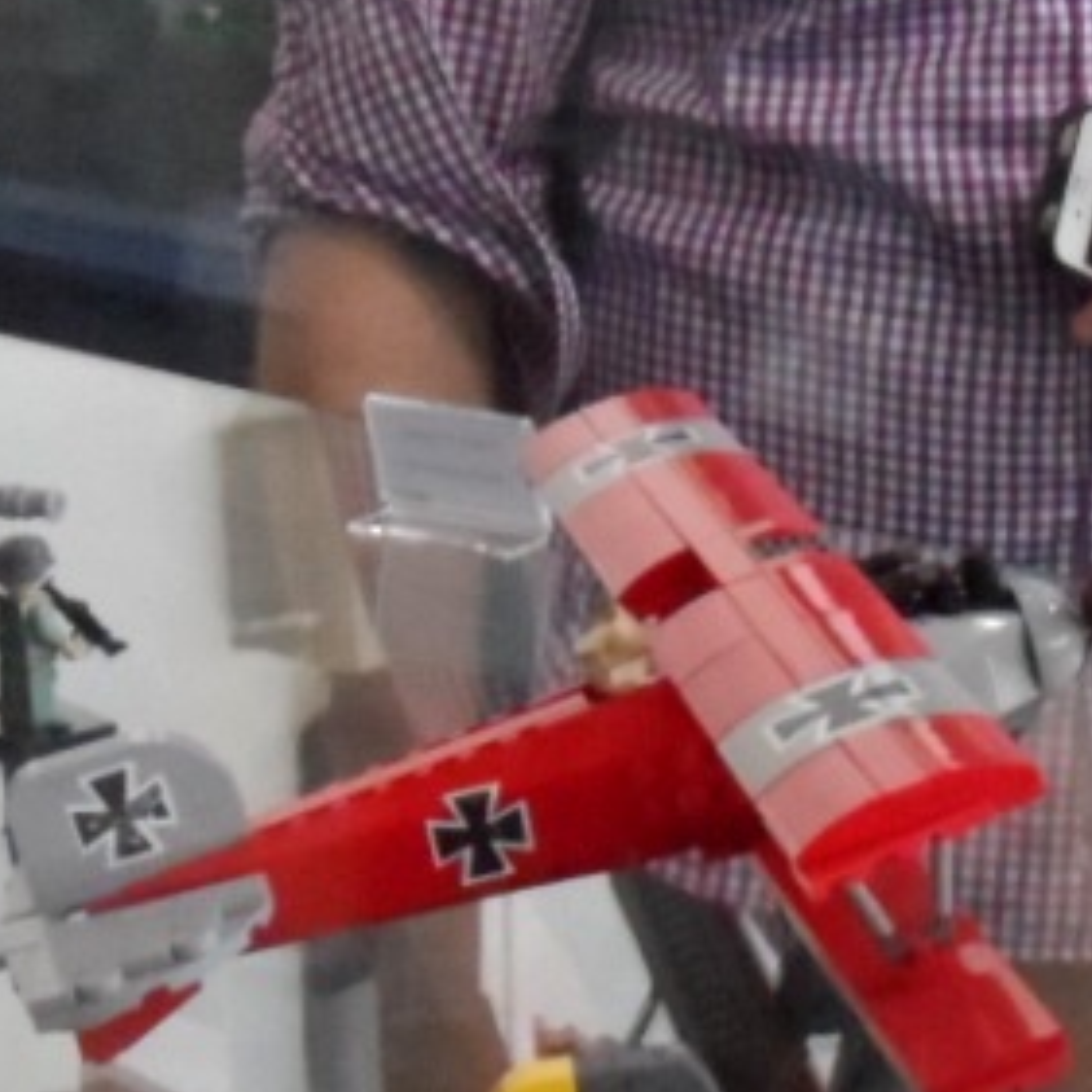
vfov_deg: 13.2
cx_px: 1076
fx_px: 4711
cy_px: 315
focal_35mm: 132
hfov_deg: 13.1
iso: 800
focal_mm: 6.8
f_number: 3.7
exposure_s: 1/30
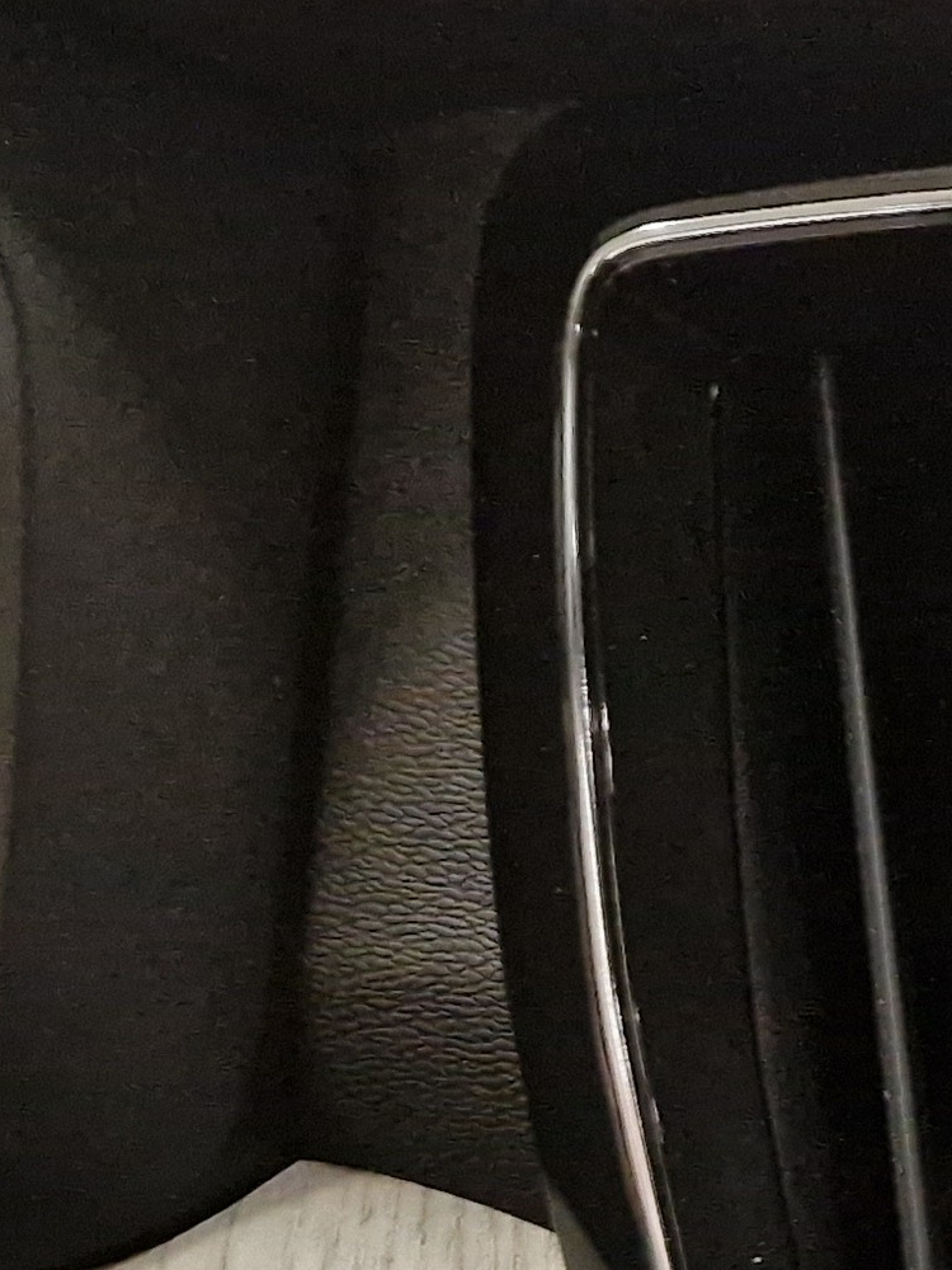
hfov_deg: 12.2
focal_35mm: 92
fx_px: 3374
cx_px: 2414
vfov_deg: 20.1
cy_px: 1504
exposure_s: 1/120
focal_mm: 5.4
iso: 800
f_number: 1.8
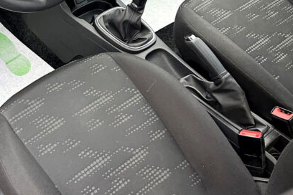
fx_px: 431
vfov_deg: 24.6
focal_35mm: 53
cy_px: 11
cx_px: 20
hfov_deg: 35.0
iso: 50
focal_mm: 5.7
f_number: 1.5
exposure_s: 1/340
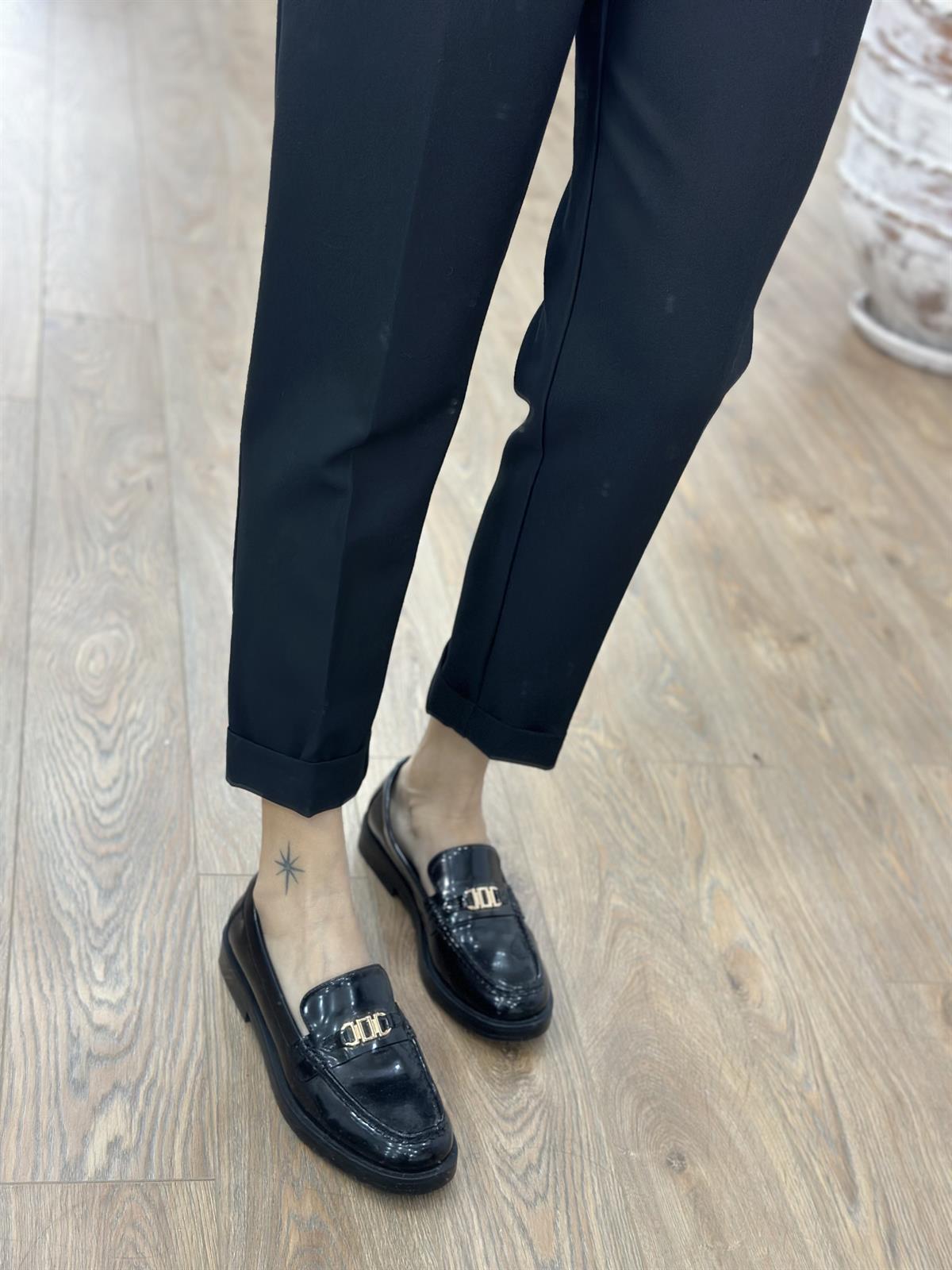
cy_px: 635
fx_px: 1760
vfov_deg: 39.7
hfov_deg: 30.3
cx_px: 476
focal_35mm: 48
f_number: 1.78
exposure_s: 1/100
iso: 200
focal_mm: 6.86
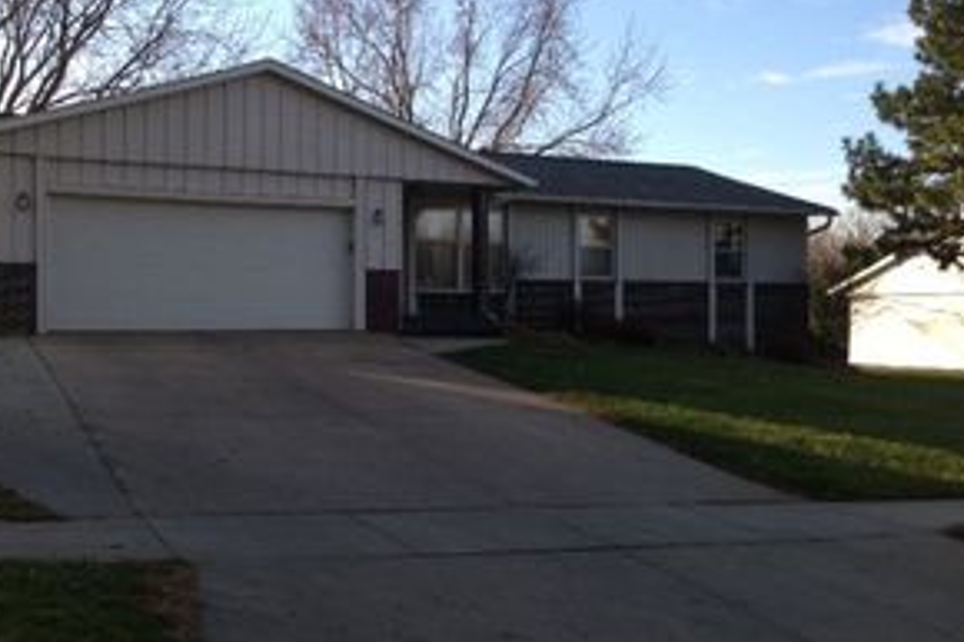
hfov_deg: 47.3
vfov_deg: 32.6
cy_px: 309
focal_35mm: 41
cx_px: 419
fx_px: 1097
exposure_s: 1/630
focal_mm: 4.13
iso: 64
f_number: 2.4
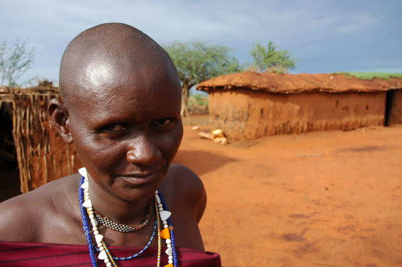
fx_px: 368
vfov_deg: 39.9
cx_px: 201
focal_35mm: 33
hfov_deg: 57.2
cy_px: 134
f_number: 7.1
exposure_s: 1/200
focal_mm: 22
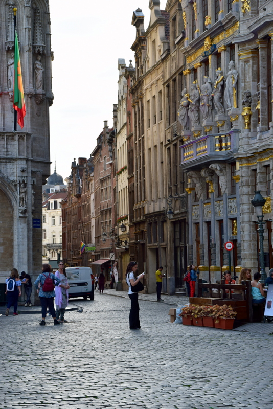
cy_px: 204
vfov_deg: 23.4
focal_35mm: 87
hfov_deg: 15.7
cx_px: 136
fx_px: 989
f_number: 8
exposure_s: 1/60
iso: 125
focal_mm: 58
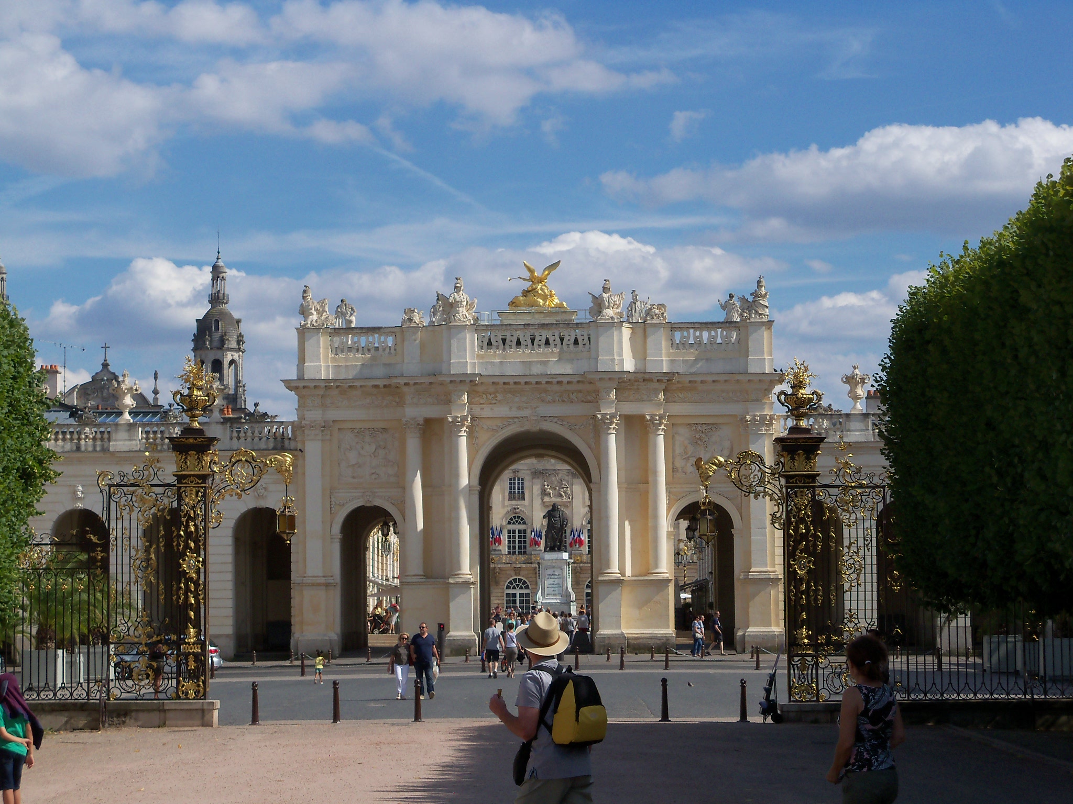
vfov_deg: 16.1
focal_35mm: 92
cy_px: 402
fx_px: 2852
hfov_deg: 21.3
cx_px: 536
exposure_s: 1/800
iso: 64
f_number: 4.2
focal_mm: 16.3
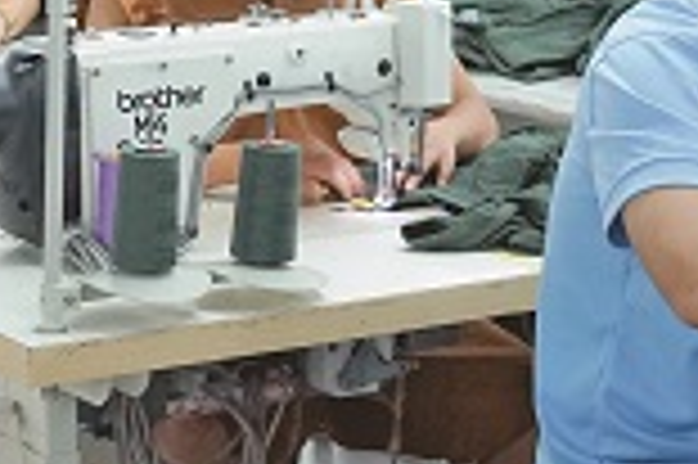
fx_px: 2847
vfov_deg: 9.2
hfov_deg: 14.0
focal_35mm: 147
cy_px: -79
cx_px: 288
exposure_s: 1/125
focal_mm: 35
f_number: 6.3
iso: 1600
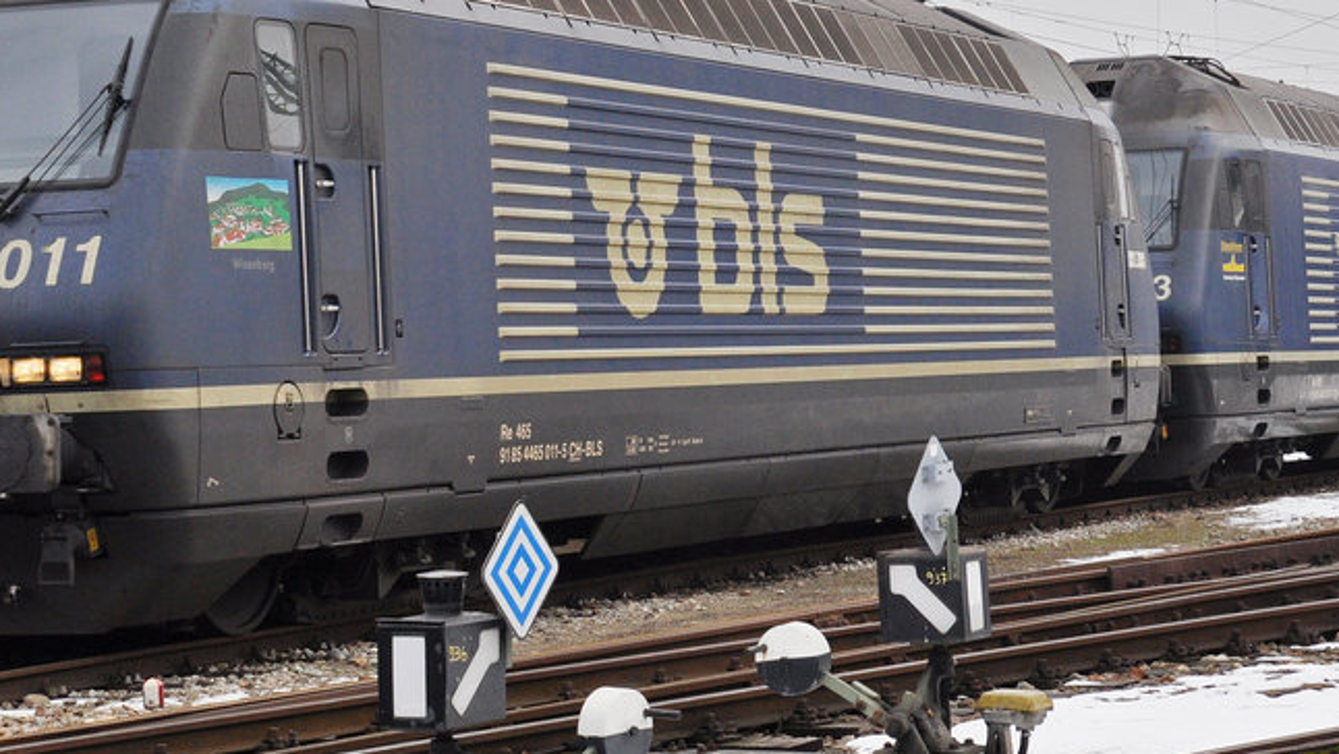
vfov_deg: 11.8
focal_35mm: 102
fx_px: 3622
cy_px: 59
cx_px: 624
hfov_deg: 20.9
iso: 500
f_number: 10
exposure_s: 1/400
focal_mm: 35
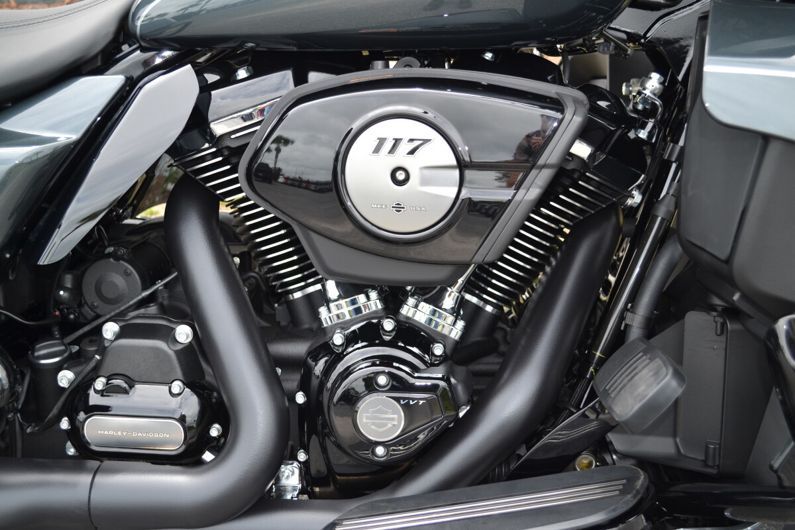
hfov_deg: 49.6
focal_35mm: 39
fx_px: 861
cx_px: 398
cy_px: 265
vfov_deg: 34.2
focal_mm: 26
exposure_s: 1/125
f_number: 4.2
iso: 100
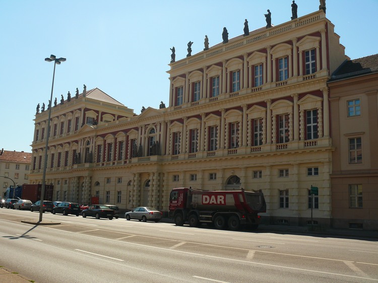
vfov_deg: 40.7
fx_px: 382
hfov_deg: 52.6
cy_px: 142
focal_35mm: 35
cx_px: 189
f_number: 5
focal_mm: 7.4
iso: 100
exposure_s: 1/250
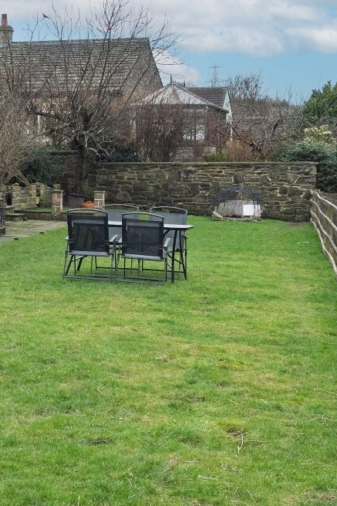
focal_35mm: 78
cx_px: -22
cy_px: 232
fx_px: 1095
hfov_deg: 17.0
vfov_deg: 26.0
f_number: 1.8
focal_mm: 6.86
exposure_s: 1/160
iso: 80
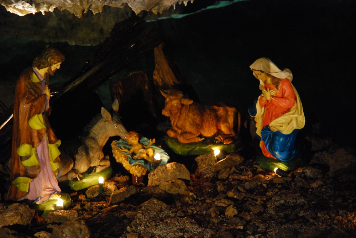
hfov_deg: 19.4
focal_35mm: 105
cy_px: 119
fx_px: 1039
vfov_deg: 13.1
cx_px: 178
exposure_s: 1/8
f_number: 4.5
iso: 1600
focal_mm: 70
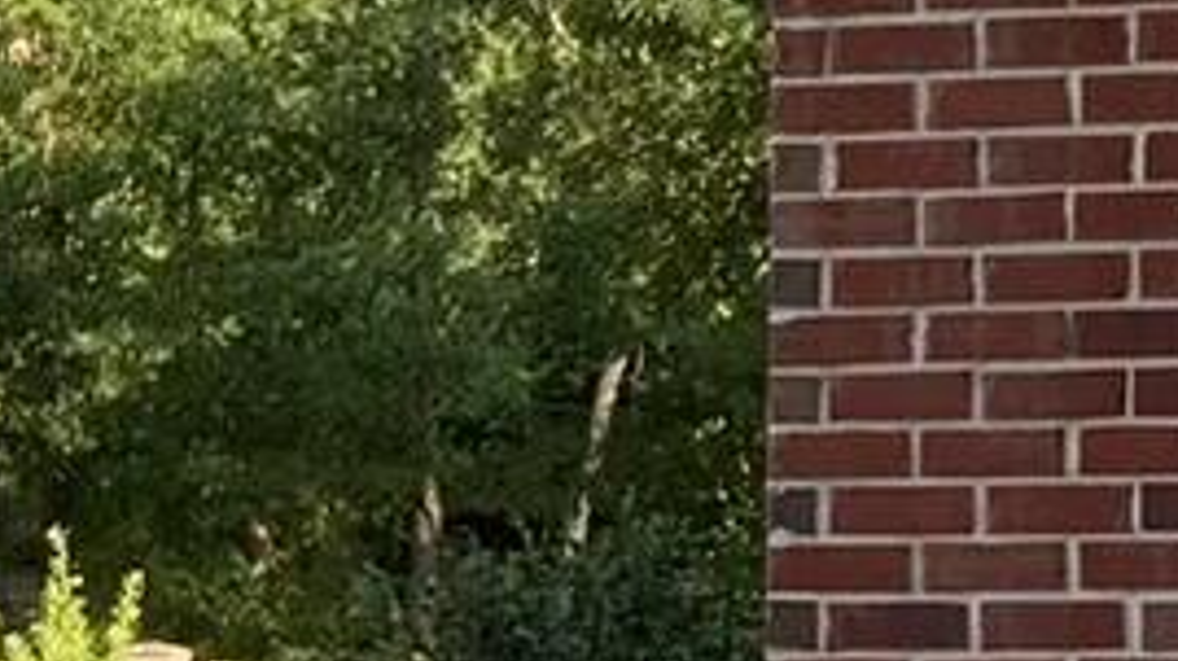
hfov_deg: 9.4
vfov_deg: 5.6
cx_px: -1038
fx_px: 6744
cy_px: 696
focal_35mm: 216
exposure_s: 1/149
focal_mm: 4.25
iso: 25
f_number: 1.8
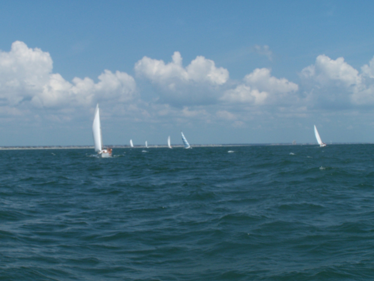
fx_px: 724
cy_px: 140
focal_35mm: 67
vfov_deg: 21.9
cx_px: 187
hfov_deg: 29.0
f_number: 6.3
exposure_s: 1/750
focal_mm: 11.1
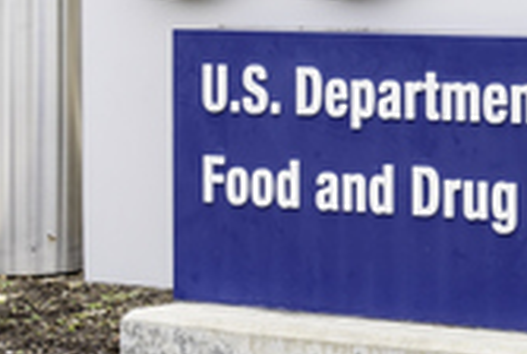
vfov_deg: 8.6
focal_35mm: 160
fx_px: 2346
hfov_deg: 12.5
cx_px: 609
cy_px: 46
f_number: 8
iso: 250
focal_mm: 37
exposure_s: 1/100
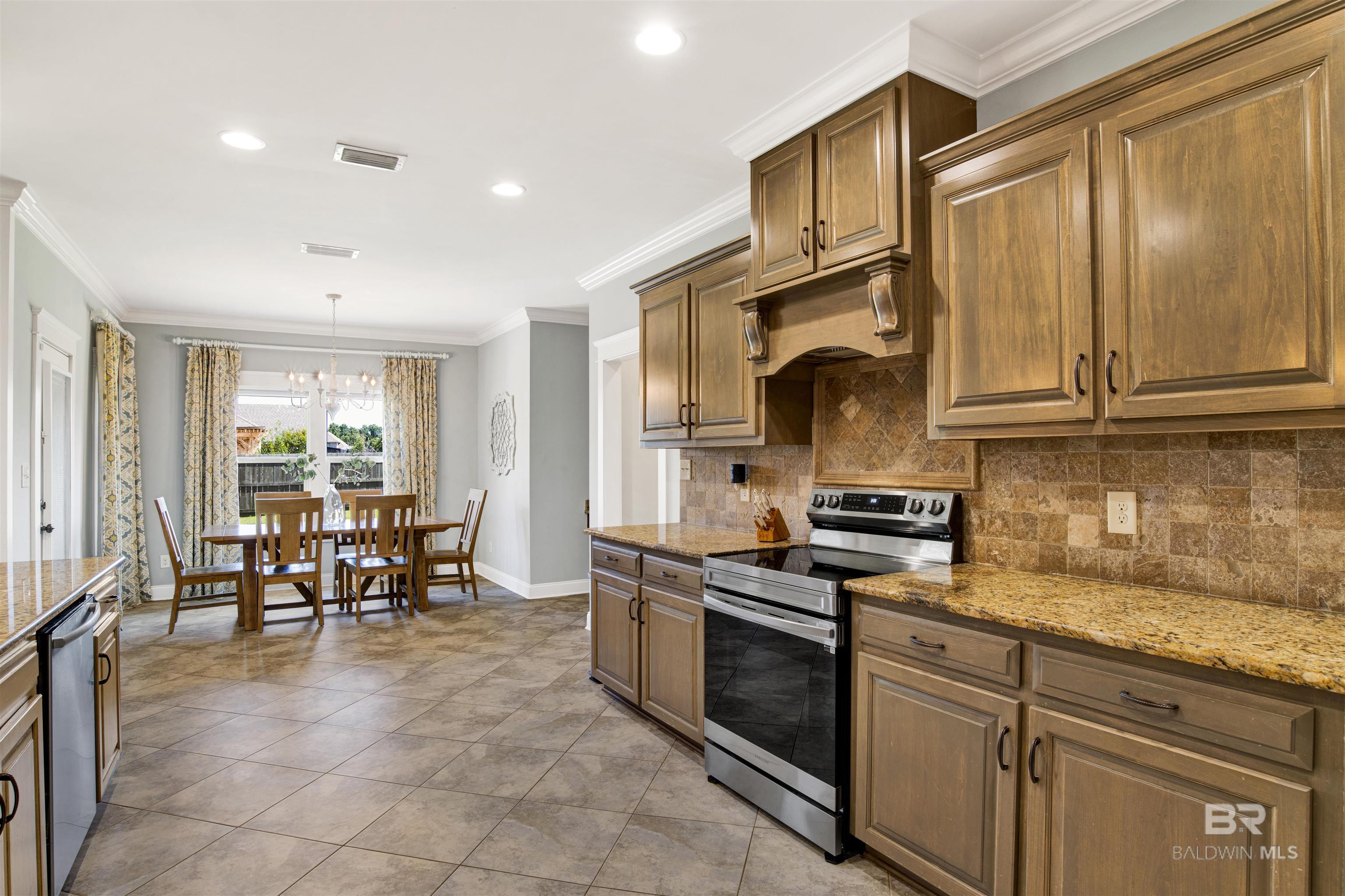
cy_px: 448
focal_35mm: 18
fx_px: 672
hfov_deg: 90.0
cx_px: 672
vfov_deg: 67.4
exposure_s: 1/5
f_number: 11
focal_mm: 18
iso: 200
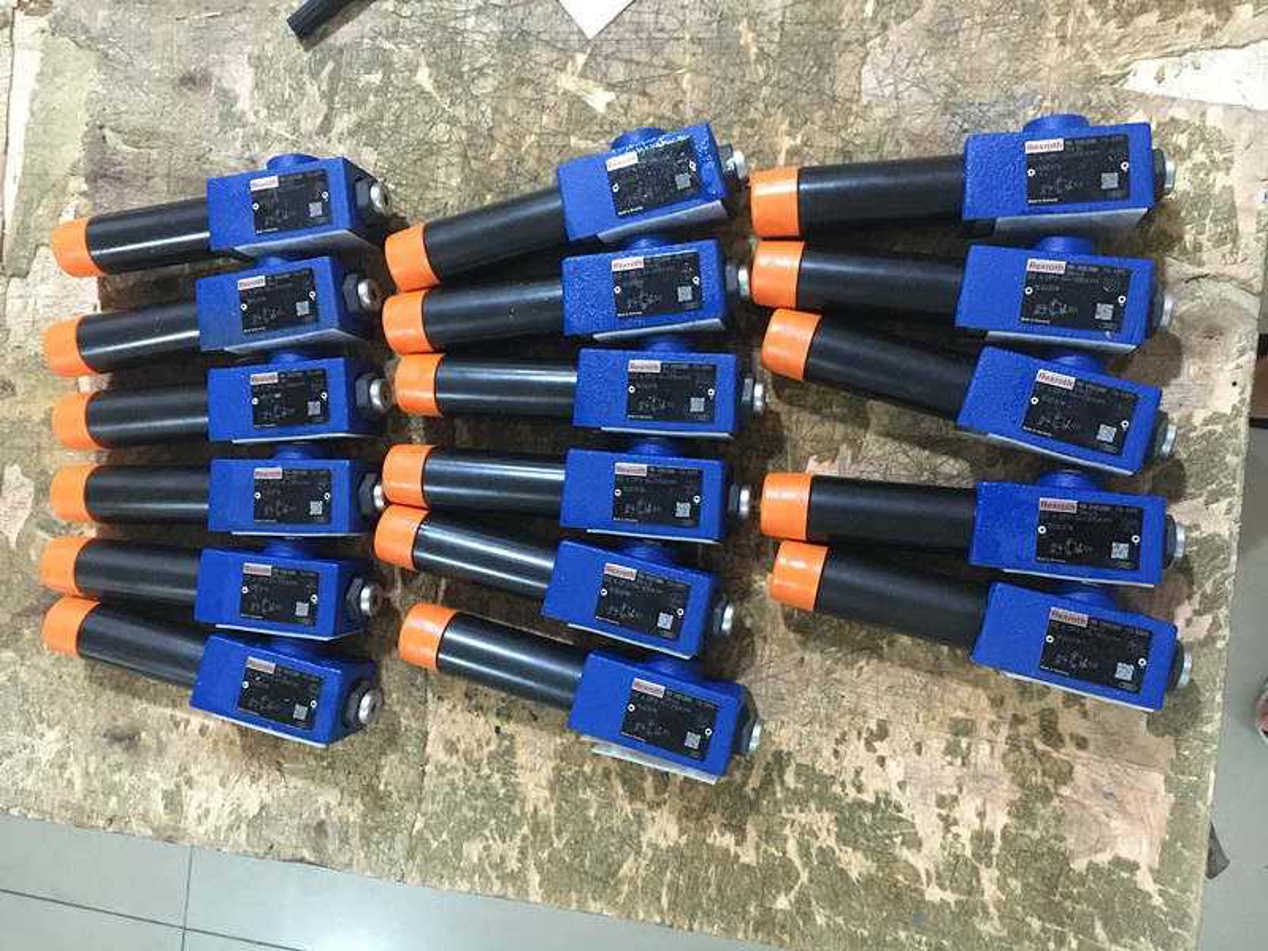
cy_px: 476
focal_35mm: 29
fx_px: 1062
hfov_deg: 61.7
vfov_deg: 48.2
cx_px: 634
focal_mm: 4.15
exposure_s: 1/17
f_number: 2.2
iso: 320
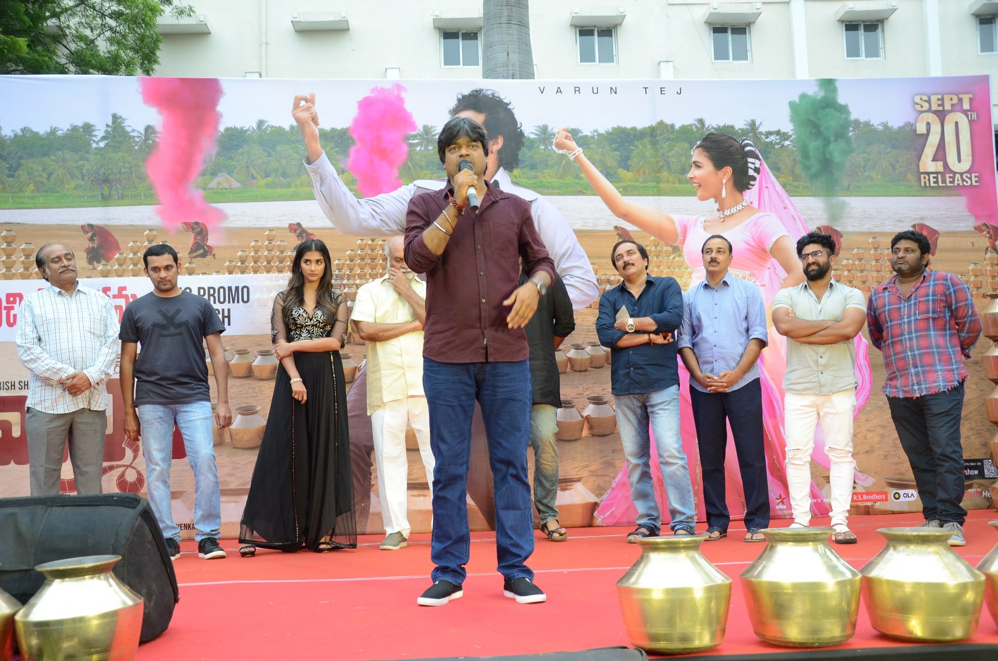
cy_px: 330
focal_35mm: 36
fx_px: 996
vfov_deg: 36.7
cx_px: 499
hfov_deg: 53.2
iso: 800
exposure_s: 1/125
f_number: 5
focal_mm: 24
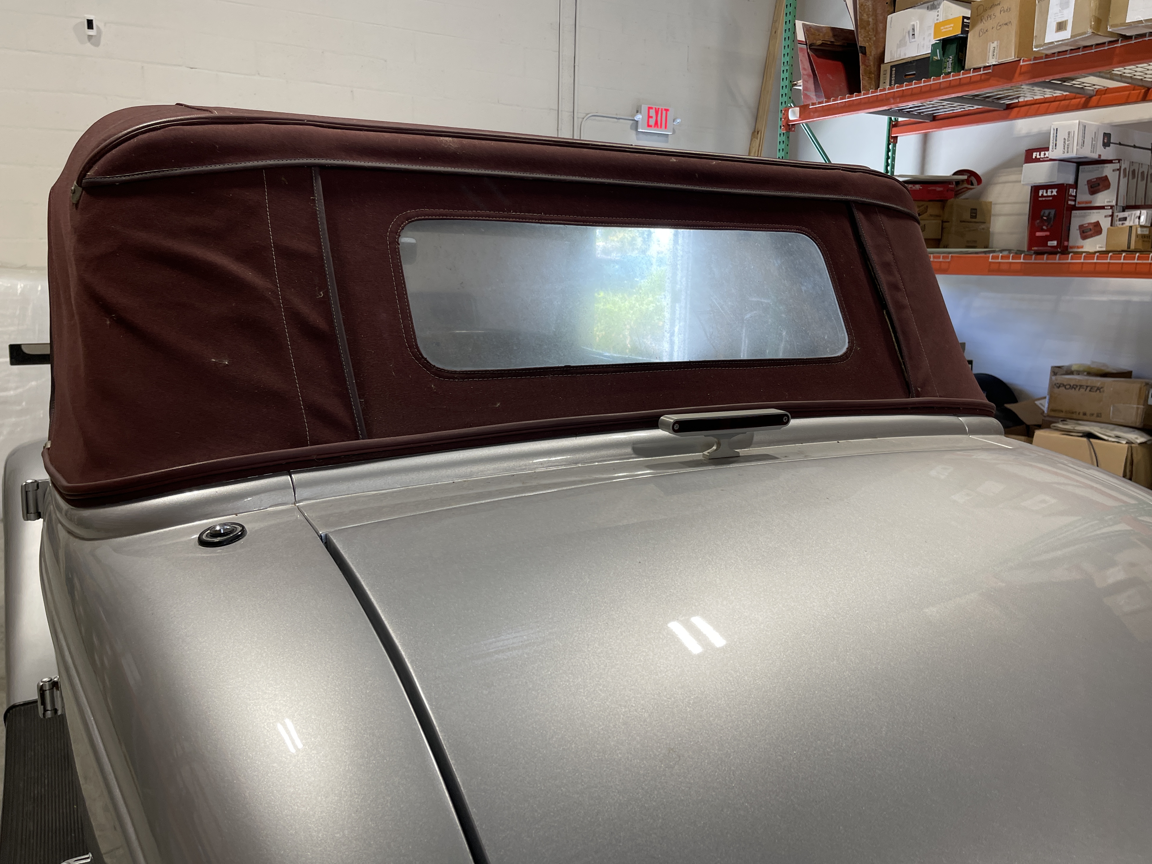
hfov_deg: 65.3
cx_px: 581
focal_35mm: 27
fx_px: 899
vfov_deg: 51.3
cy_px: 417
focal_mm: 5.1
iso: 64
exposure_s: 1/121
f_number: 1.6
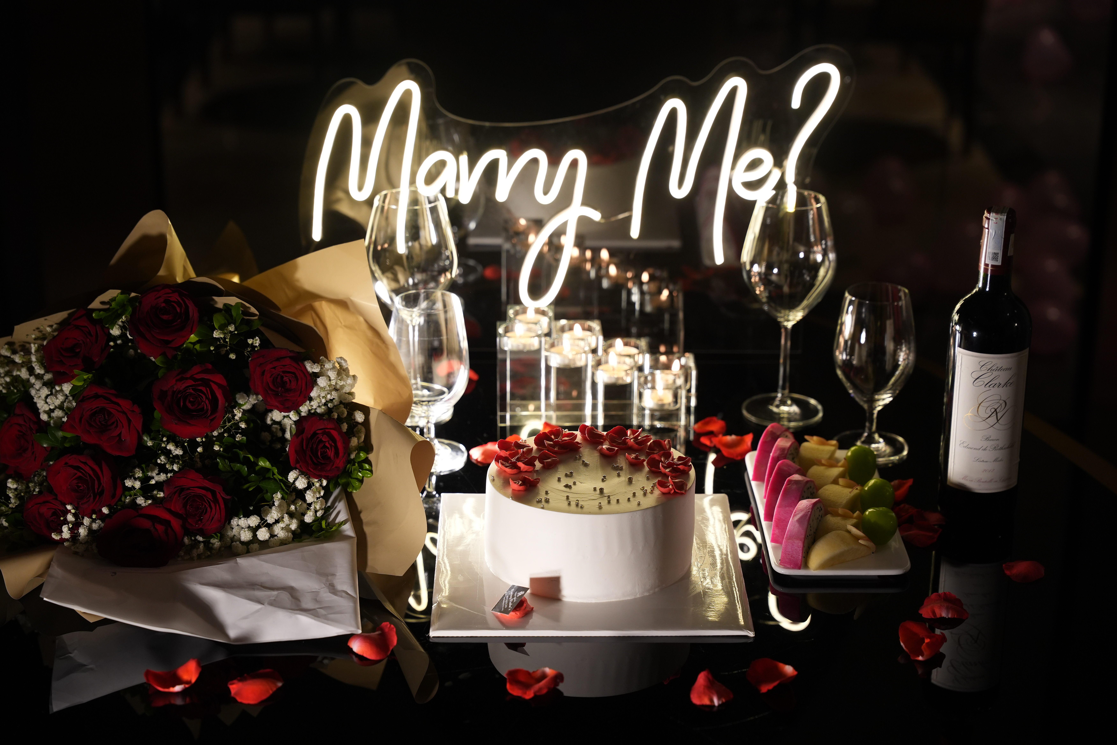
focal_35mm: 67
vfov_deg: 20.2
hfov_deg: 29.9
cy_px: 372
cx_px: 558
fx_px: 2091
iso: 800
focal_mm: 67.4
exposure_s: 1/100
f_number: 3.5
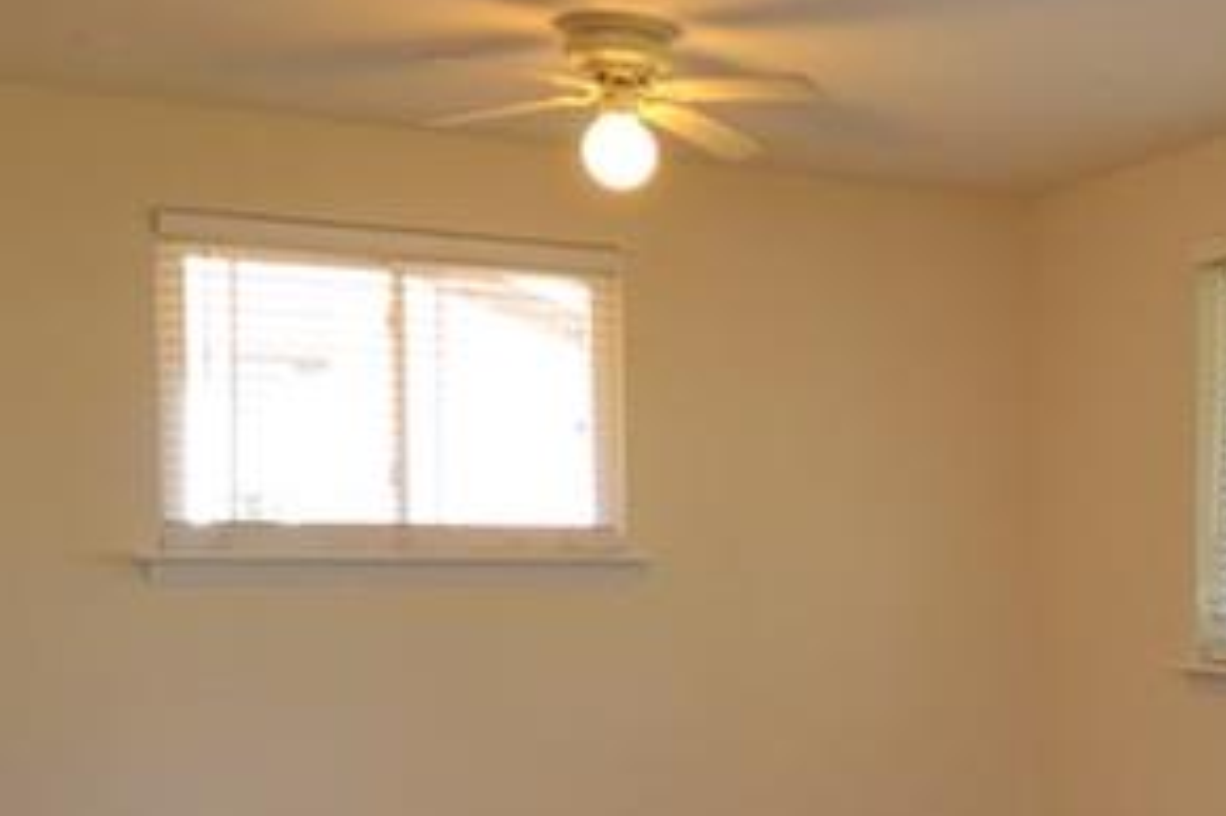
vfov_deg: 25.2
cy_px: 592
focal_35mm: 53
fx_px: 1804
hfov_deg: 34.3
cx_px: 1213
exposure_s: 1/60
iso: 640
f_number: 4
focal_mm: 10
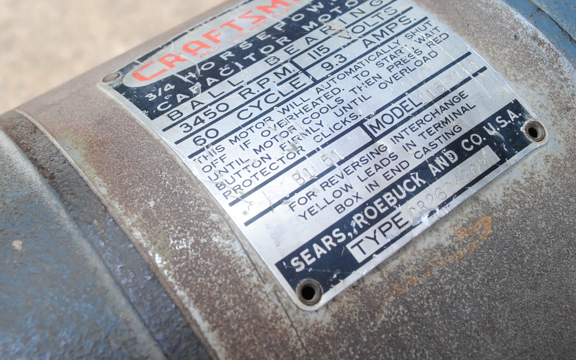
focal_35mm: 52
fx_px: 816
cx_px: 278
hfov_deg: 38.9
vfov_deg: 24.8
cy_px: 131
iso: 800
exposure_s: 1/200
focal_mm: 28
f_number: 8
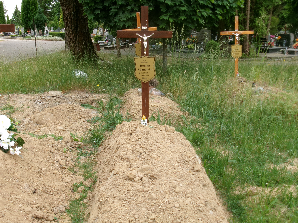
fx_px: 370
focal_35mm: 43
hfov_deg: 43.9
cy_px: 112
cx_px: 149
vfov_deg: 33.6
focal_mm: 7.8
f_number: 4.7
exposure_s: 1/120
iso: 100
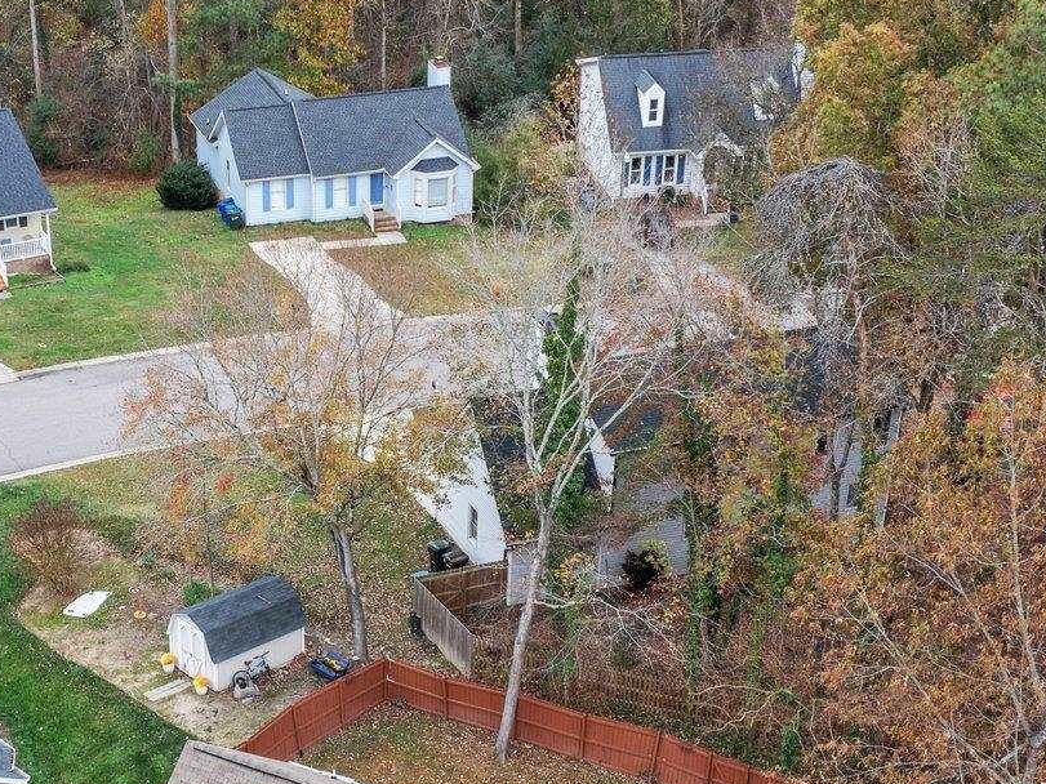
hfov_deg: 28.3
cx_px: 313
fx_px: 2054
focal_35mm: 68
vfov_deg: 20.9
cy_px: 769
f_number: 4
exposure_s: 1/80
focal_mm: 10.26
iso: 100
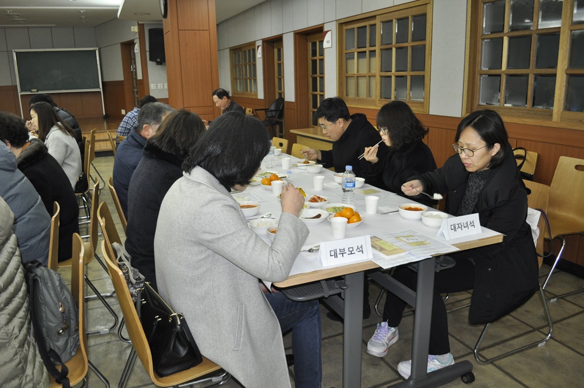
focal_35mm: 27
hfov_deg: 67.4
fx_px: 437
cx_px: 292
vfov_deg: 47.8
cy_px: 194
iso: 800
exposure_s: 1/60
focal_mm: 18
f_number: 3.5
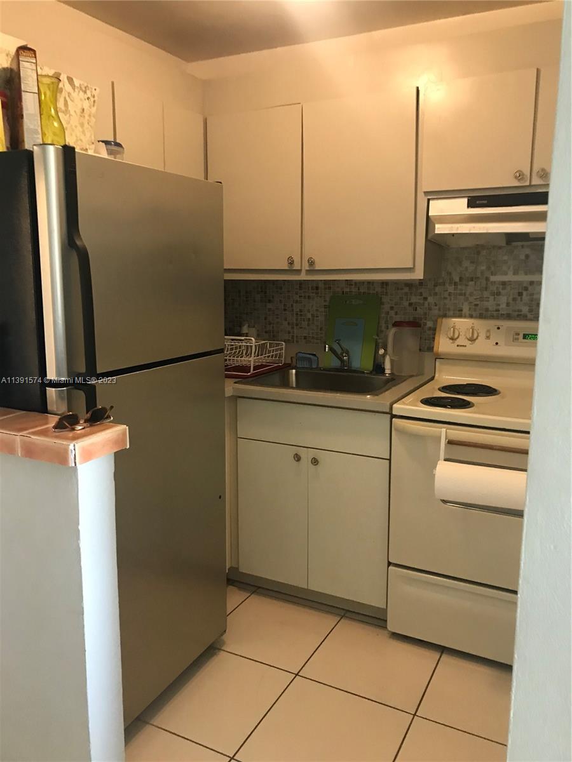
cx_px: 286
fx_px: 617
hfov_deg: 49.7
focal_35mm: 28
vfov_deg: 63.4
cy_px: 381
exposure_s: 1/15
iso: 80
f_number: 1.8
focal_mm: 3.99
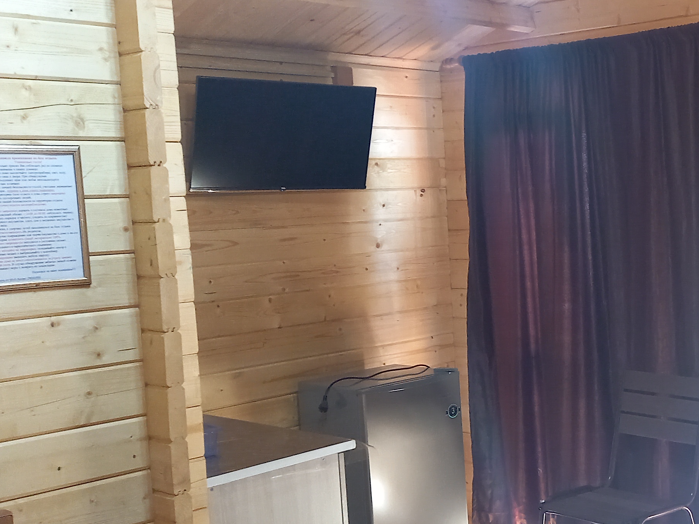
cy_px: 303
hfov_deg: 32.4
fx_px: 1111
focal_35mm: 55
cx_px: 685
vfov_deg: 26.5
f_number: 1.8
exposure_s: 1/33.3
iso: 320
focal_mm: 4.65
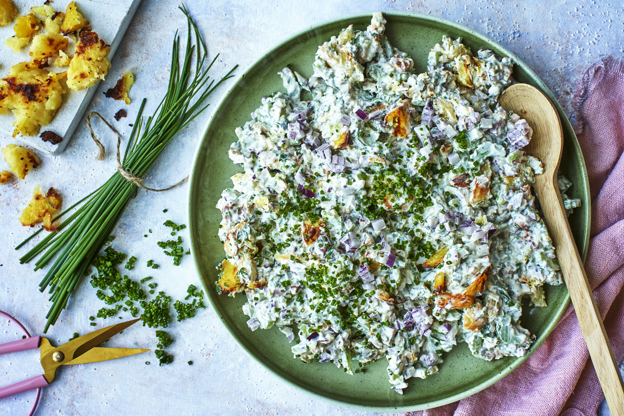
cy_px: 208
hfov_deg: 29.2
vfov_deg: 19.7
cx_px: 312
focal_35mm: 69
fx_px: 1196
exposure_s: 1/6
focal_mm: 69
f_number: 11
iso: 200
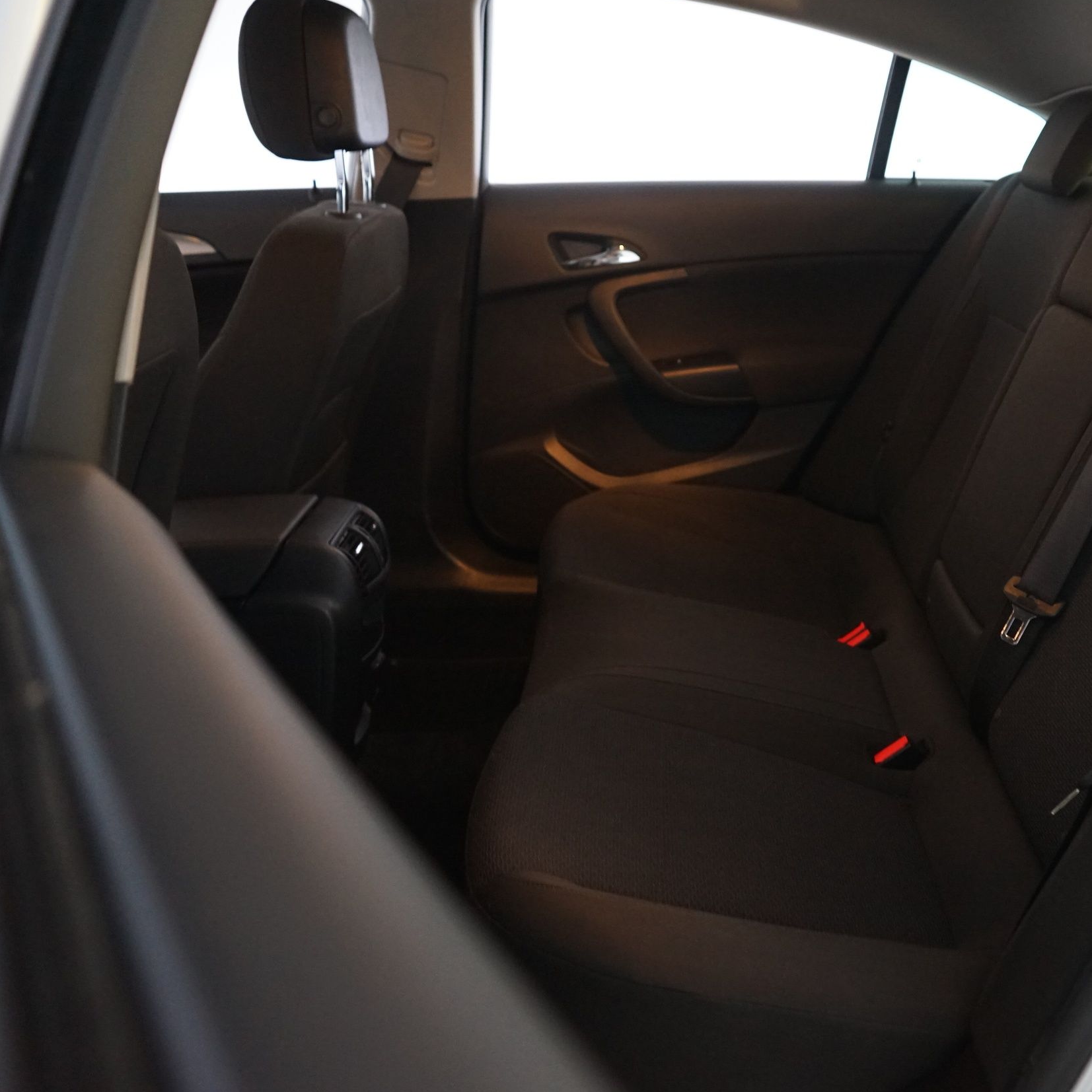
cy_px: 544
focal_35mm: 36
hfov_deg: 44.8
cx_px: 793
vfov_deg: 46.0
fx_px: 1285
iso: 3200
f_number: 4
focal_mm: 28
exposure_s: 1/13
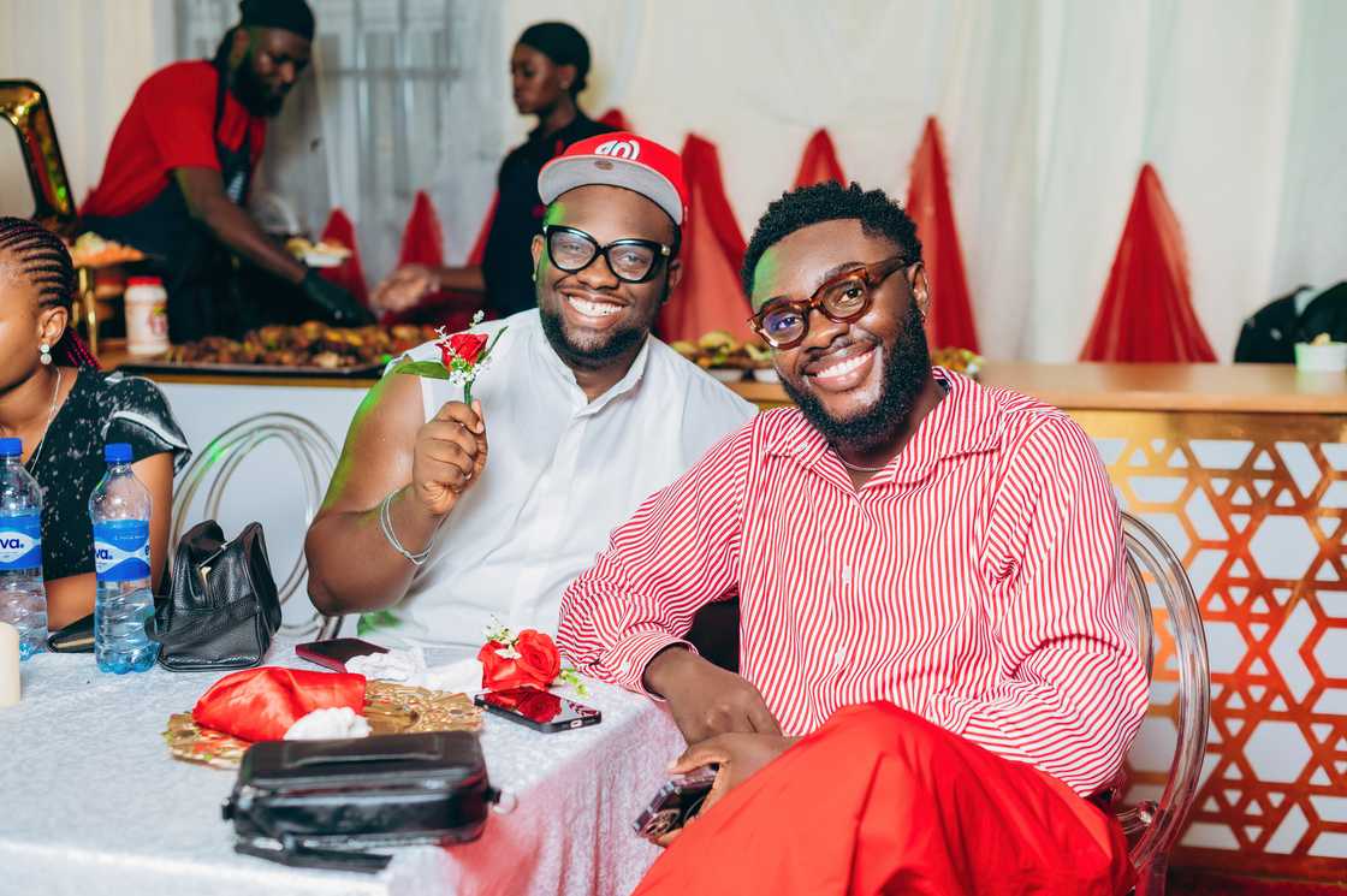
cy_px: 448
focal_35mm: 50
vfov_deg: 27.0
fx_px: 1869
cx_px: 674
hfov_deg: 39.6
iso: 250
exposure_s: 1/200
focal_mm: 50
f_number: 3.2
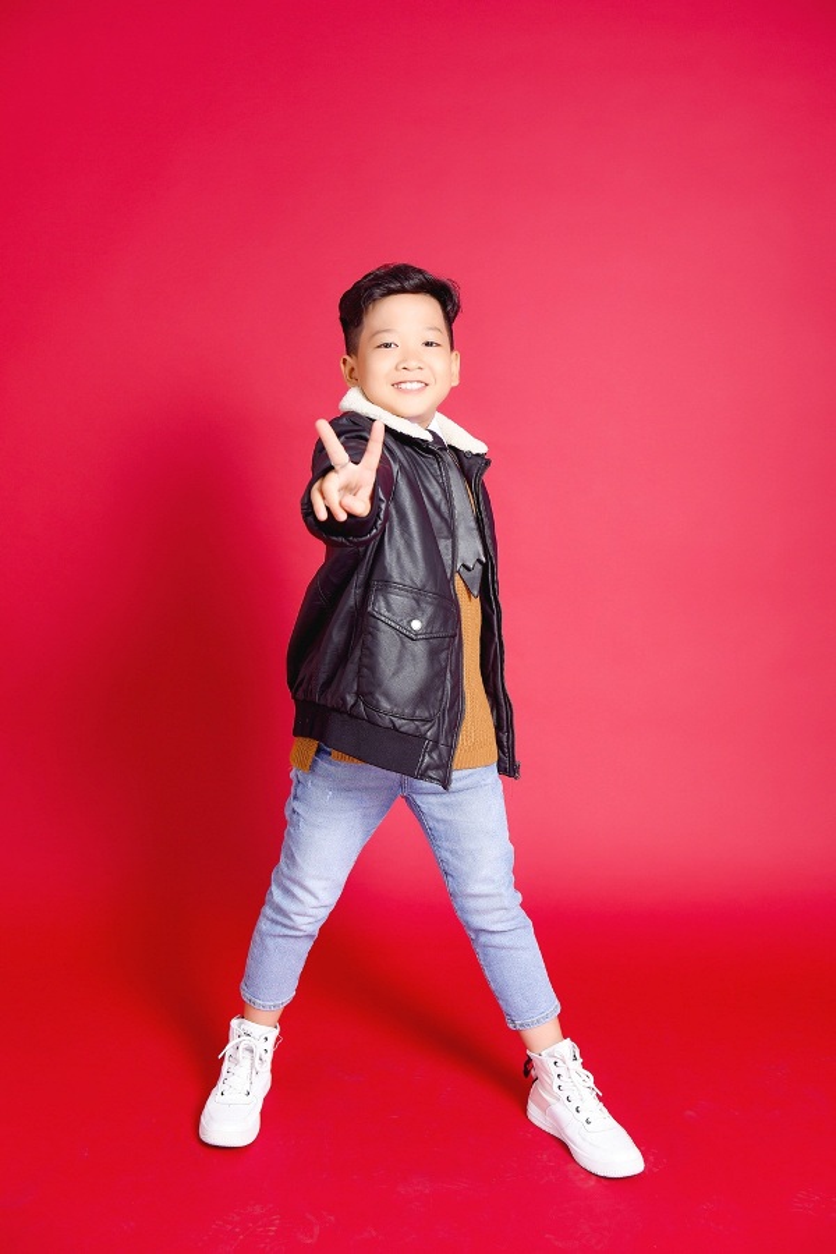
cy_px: 627
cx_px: 418
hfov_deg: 33.4
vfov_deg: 48.5
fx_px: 1393
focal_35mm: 40
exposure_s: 1/200
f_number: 6.3
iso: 160
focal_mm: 40
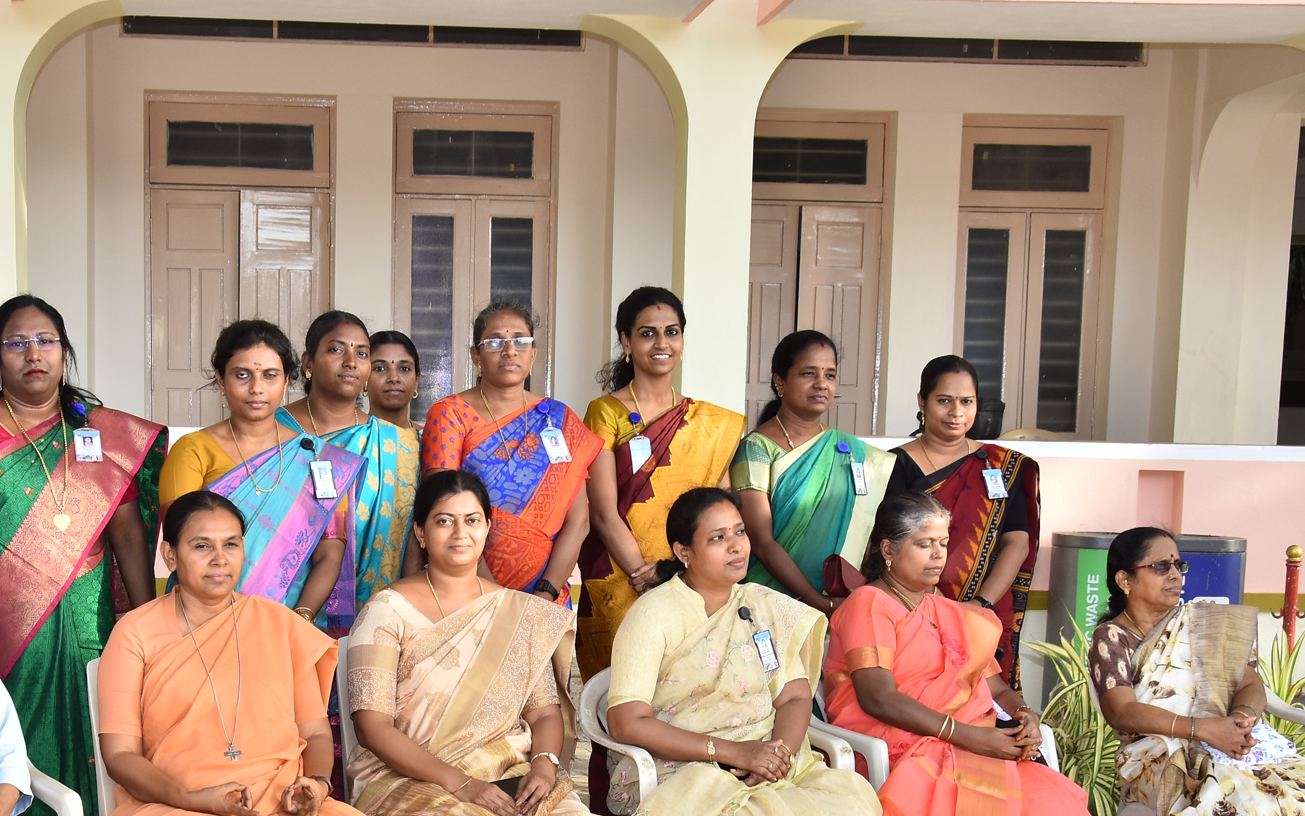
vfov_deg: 23.0
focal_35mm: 56
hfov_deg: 36.2
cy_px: 629
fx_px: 1983
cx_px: 494
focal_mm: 25
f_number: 7.1
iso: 250
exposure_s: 1/125
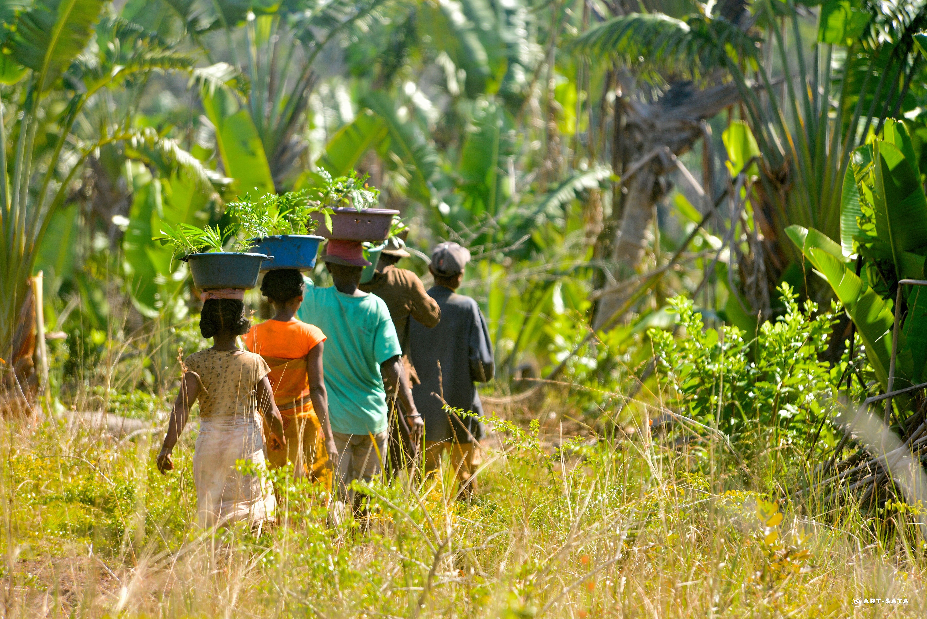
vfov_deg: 4.0
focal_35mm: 340
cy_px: 310
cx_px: 464
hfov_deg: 6.1
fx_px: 8758
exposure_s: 1/400
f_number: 5.6
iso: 250
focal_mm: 340
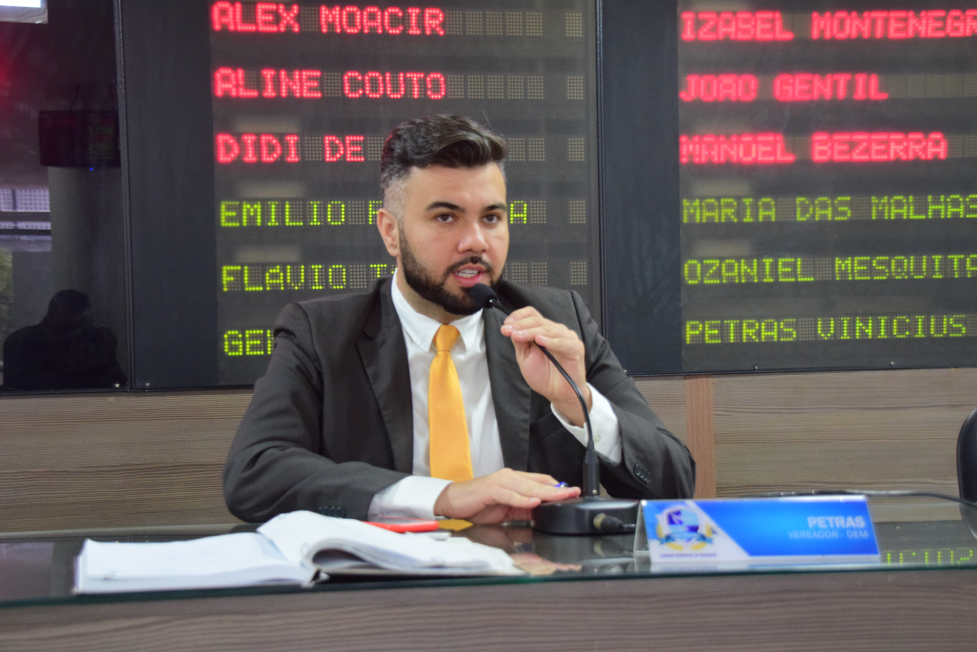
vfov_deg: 22.6
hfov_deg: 33.4
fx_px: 1629
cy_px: 326
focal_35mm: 60
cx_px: 488
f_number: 5
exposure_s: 1/60
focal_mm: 40
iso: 1600
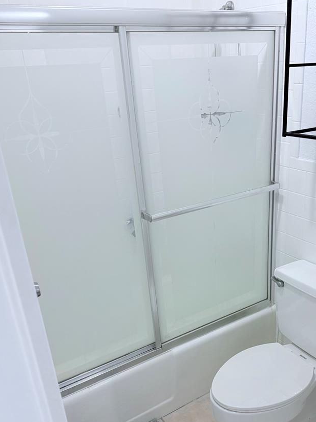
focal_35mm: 35
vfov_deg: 51.9
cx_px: 213
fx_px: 426
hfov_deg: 40.1
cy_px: 270
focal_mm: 6.76
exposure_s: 1/120
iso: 200
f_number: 1.78
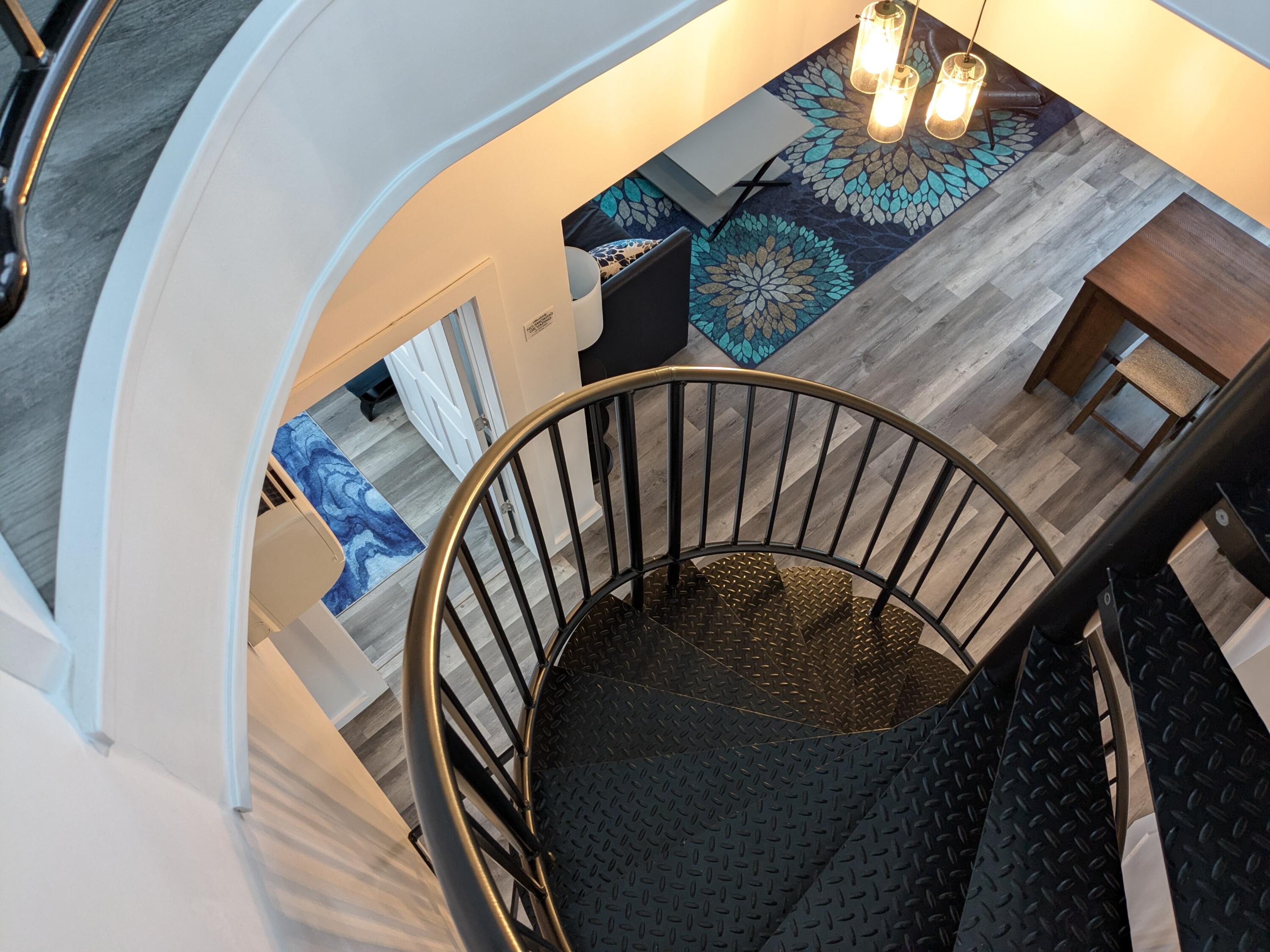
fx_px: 991
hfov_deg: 65.3
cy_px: 476
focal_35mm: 27
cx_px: 635
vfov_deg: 51.4
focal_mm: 4.38
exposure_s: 1/24
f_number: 1.73
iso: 72
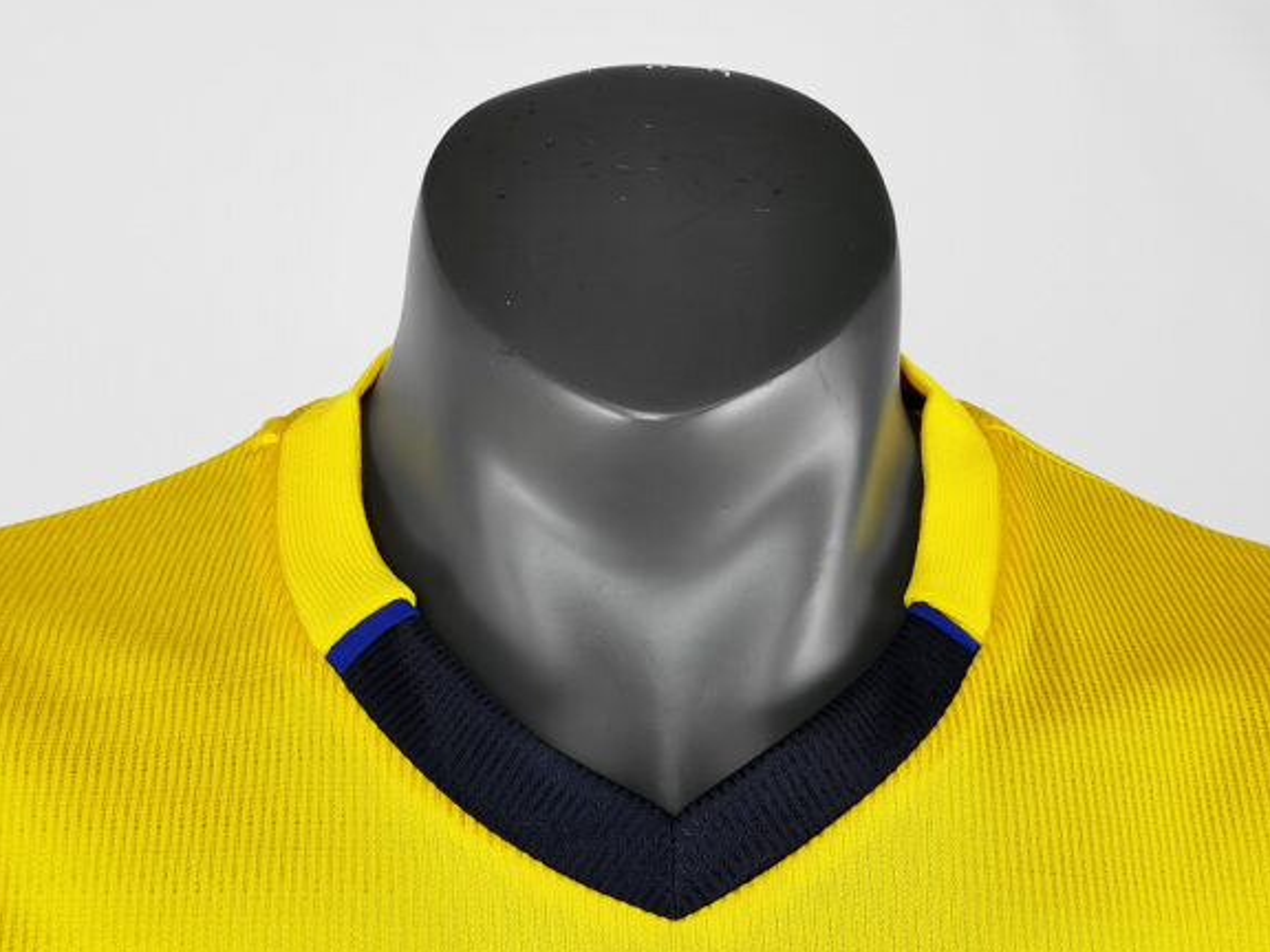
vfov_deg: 29.7
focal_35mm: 49
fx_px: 1798
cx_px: 637
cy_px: 469
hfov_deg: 38.9
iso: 160
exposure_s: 1/60
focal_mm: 5.58
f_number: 1.8
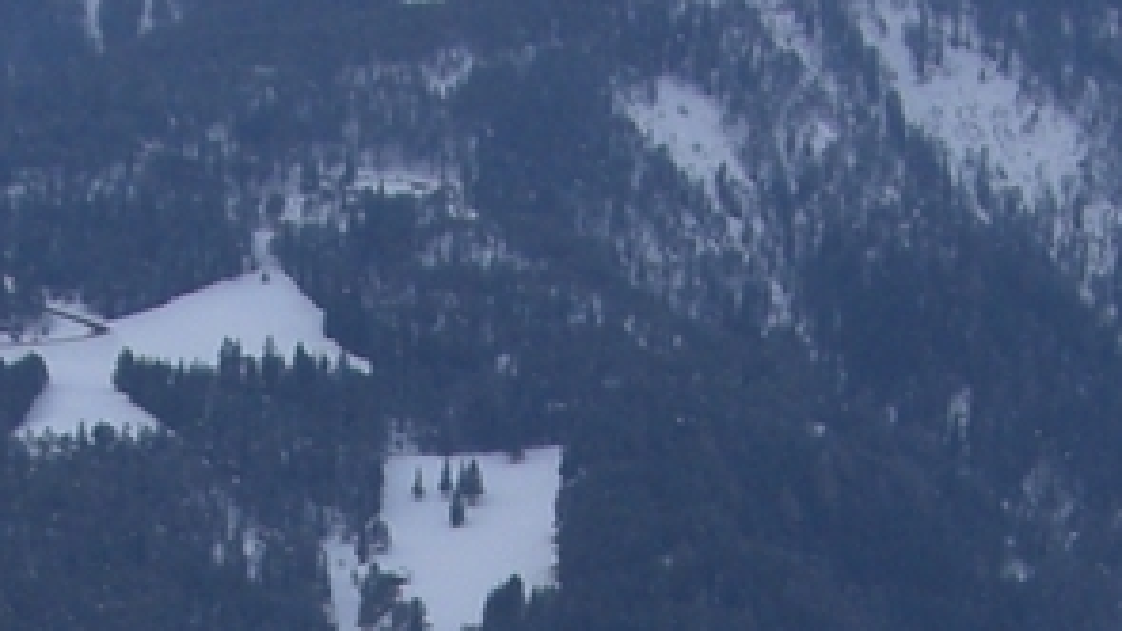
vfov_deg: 6.6
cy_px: 1384
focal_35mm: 178
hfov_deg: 12.1
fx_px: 5296
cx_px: 662
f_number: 4.8
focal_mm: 7.6
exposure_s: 1/500
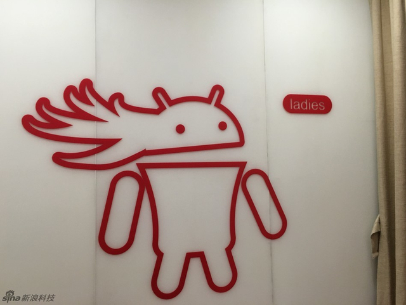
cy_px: 152
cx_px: 203
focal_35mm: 29
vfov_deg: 48.3
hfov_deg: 61.6
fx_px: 340
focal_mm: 4.15
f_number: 2.2
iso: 64
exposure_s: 1/33
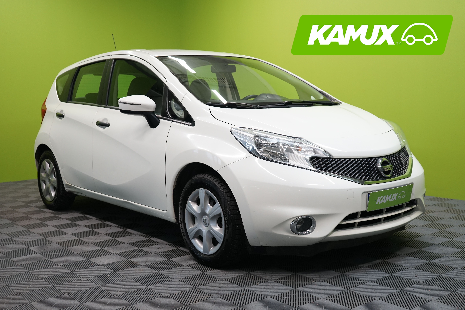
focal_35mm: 42
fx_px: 542
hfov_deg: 46.4
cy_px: 155
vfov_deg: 31.9
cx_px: 232
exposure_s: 1/30
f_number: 4.5
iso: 800
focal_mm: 42
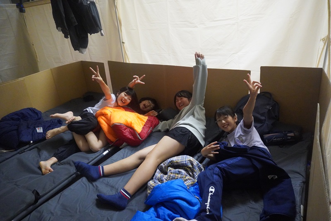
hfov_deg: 73.7
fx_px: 221
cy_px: 110
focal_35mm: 24
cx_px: 166
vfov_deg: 53.2
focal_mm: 16
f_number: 4
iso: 6400
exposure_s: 1/160
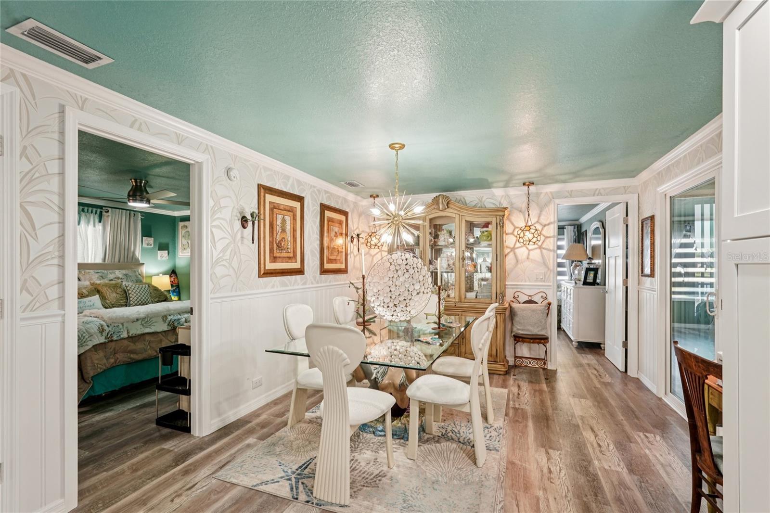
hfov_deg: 96.7
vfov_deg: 73.7
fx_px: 342
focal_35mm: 16
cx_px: 385
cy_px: 256
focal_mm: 16
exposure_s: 1/15
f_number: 8
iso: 400
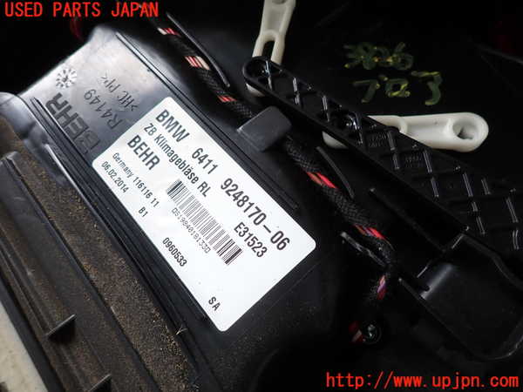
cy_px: 196
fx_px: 378
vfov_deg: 54.9
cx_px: 262
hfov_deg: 69.4
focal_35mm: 25
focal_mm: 4.5
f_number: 2
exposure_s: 1/60
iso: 125
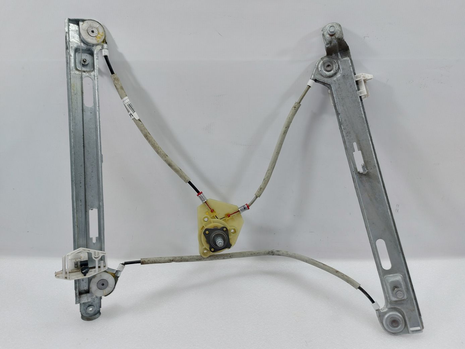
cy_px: 174
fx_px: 322
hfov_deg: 71.6
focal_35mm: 24
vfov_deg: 56.8
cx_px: 232
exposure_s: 1/50
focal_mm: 5.23
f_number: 1.8
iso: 64
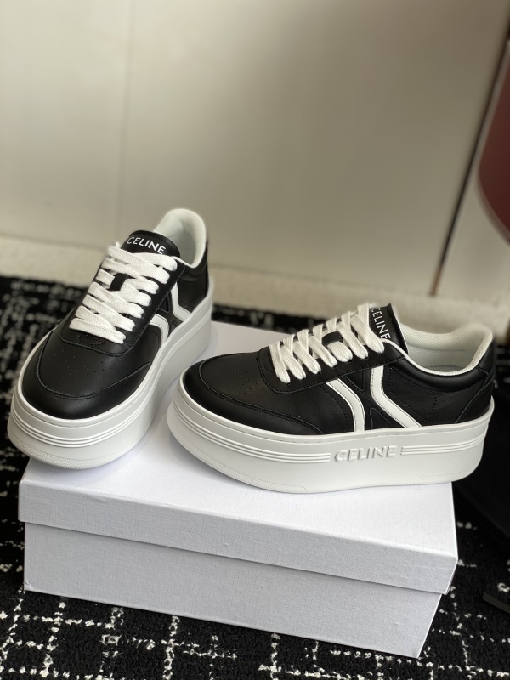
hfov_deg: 28.0
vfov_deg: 36.8
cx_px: 255
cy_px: 340
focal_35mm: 52
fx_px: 1021
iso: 20
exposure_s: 1/204
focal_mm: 6
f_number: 2
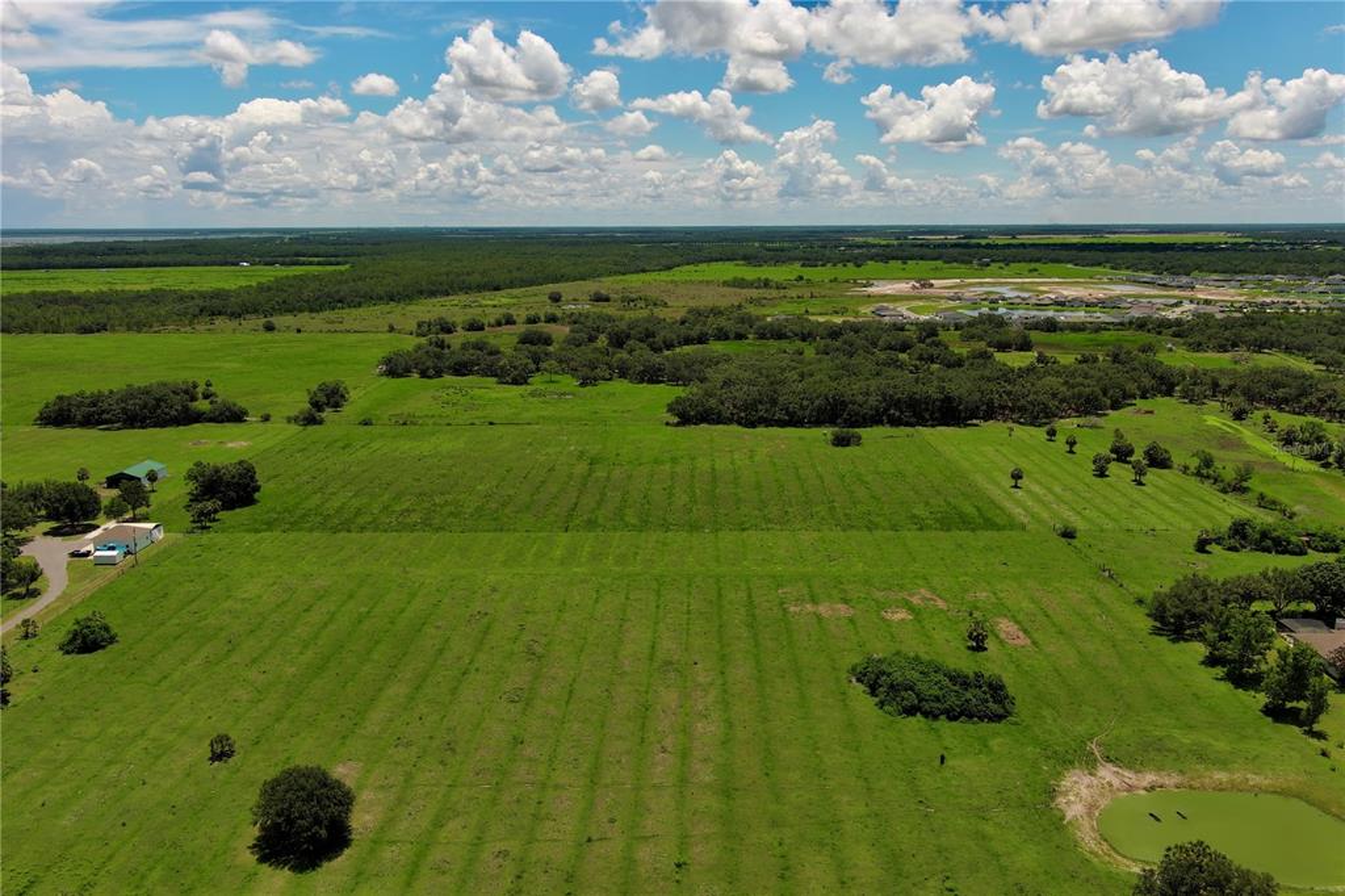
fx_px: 1083
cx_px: 672
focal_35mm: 29
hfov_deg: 63.7
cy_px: 448
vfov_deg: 44.9
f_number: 9
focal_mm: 10.57
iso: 100
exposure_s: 1/320
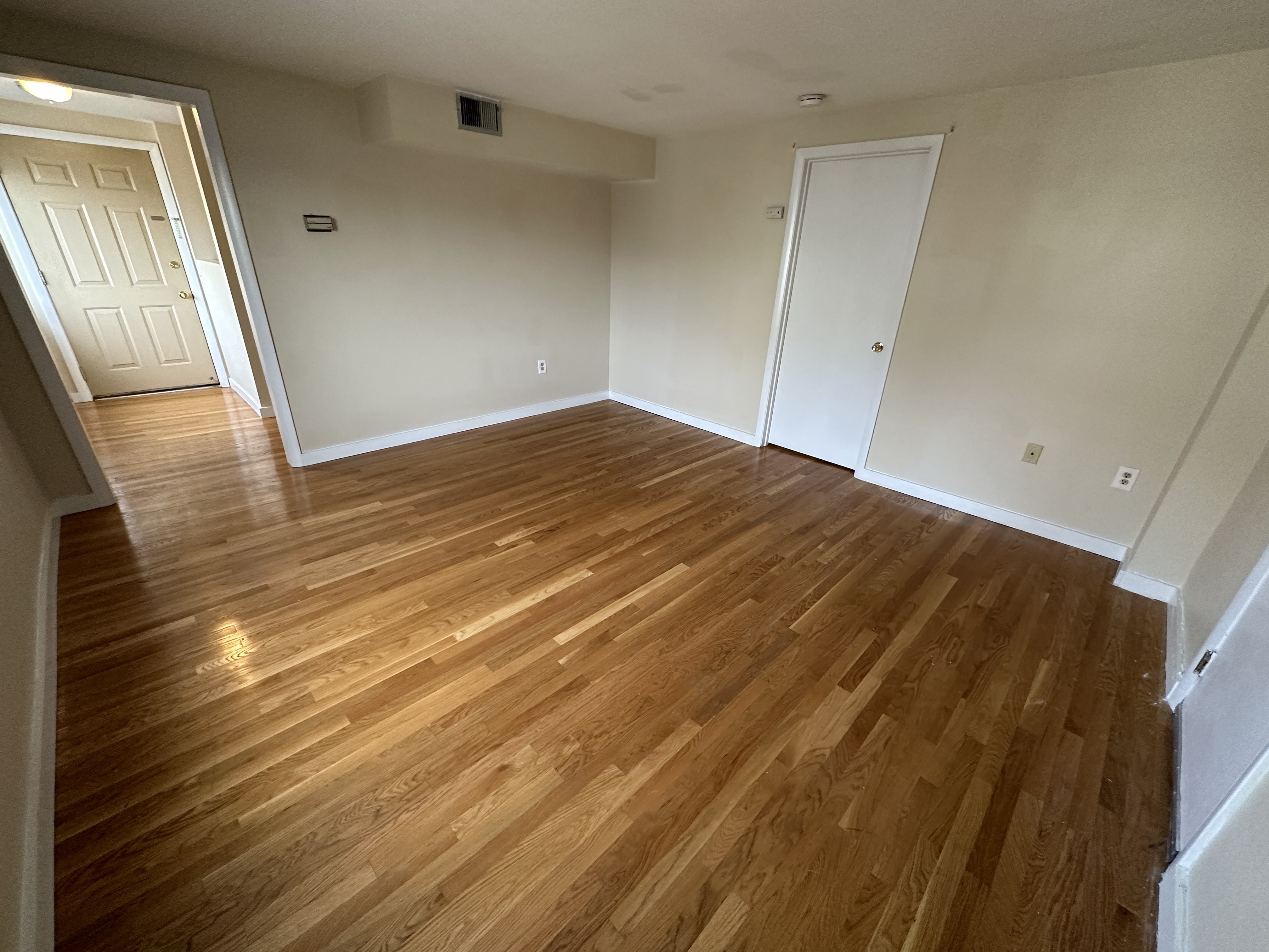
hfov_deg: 102.1
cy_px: 476
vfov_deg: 85.7
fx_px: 513
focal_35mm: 14
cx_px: 634
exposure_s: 1/120
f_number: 2.2
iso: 320
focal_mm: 2.22
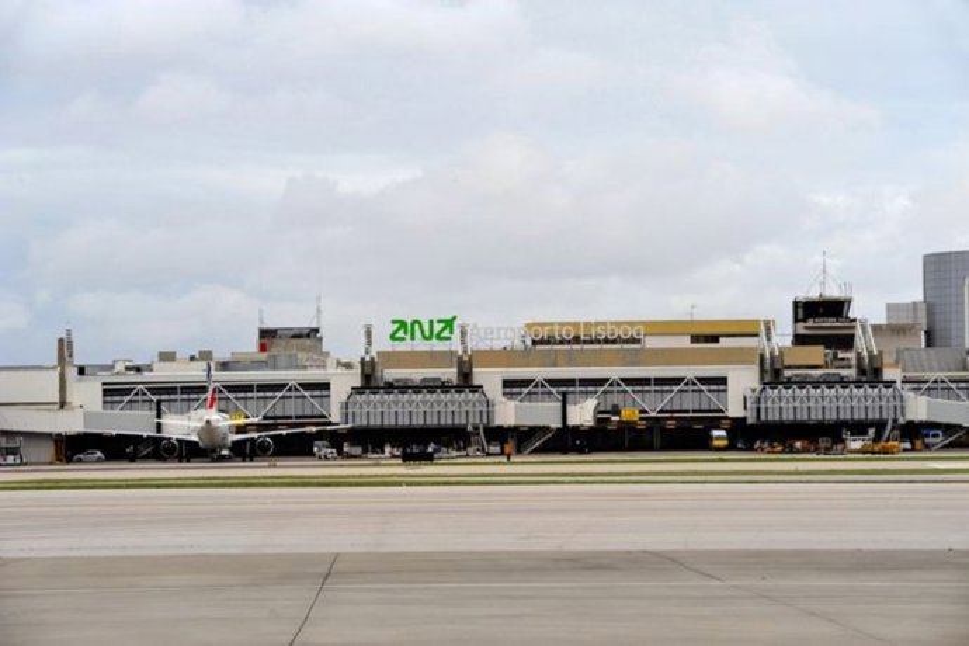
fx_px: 3633
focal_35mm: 135
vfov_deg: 10.2
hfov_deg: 15.2
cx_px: 484
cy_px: 323
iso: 560
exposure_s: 1/350
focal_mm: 135
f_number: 9.5
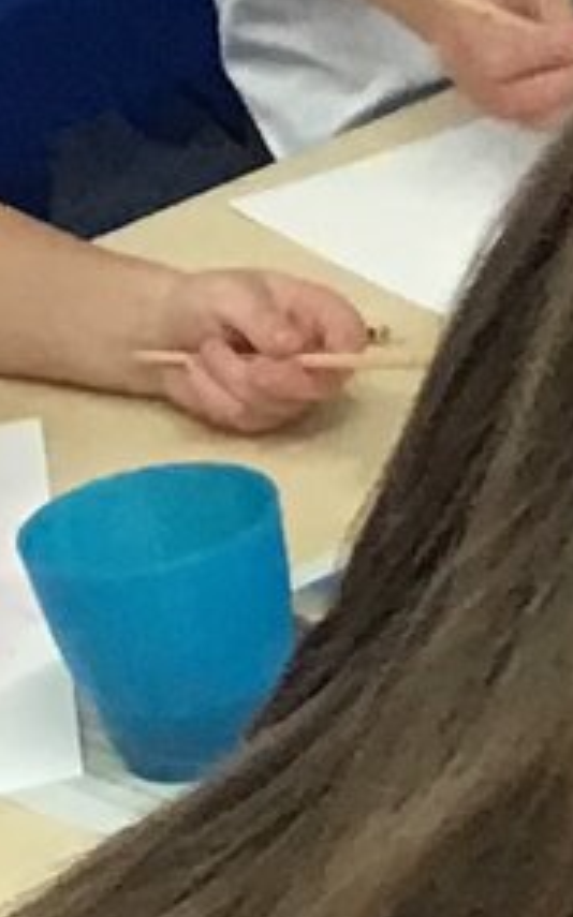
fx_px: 5900
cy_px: 814
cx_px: 1899
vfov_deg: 8.9
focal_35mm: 236
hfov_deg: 5.2
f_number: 2.4
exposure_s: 1/33
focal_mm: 3.3
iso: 80
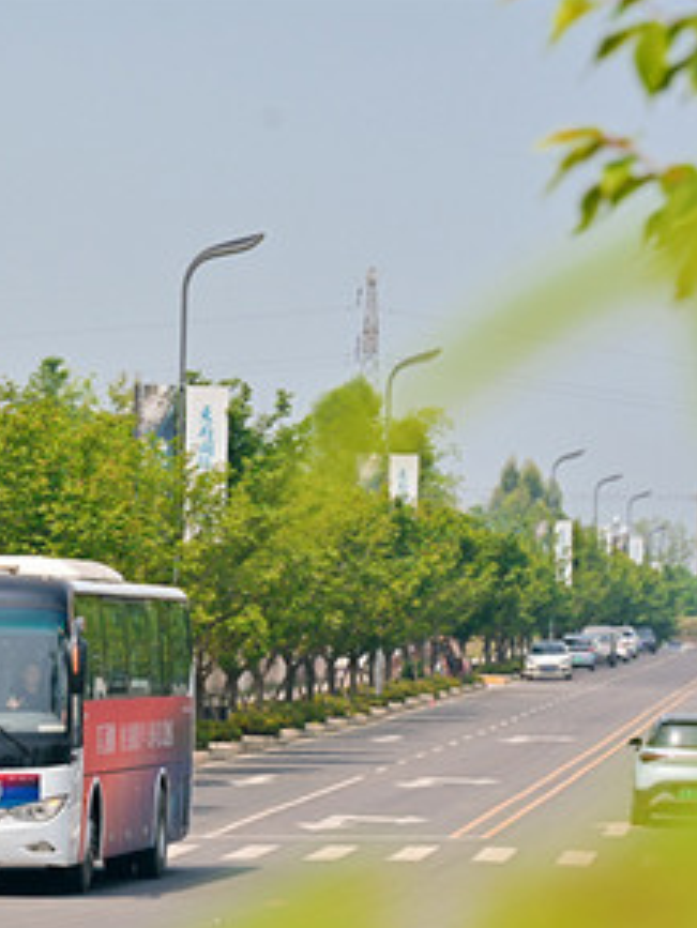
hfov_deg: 6.6
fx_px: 6009
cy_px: 527
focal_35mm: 224
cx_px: -90
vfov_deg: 8.8
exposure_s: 1/1000
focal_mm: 135
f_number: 5.6
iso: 100
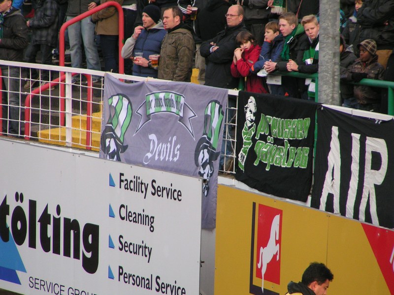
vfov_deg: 3.9
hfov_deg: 5.2
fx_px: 4325
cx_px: 197
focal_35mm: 380
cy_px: 148
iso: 100
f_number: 3.5
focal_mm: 58
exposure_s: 1/400
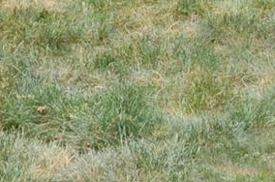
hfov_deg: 10.2
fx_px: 1486
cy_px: -417
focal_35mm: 195
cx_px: 409
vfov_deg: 6.3
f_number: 11
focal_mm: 18
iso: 250
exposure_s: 1/125
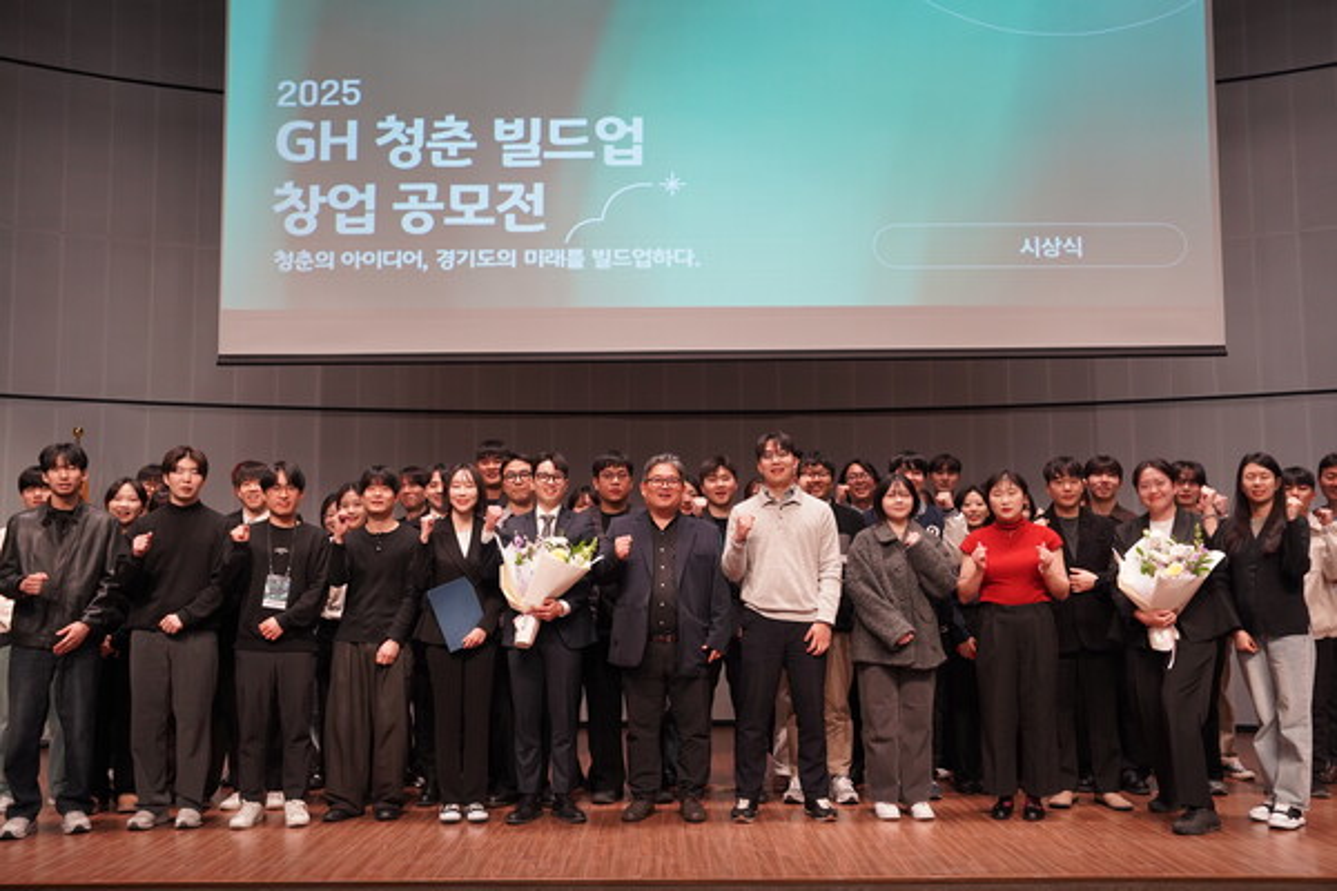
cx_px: 668
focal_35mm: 36
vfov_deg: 36.9
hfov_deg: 53.1
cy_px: 446
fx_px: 1337
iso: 2000
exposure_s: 1/160
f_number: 4
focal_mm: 36
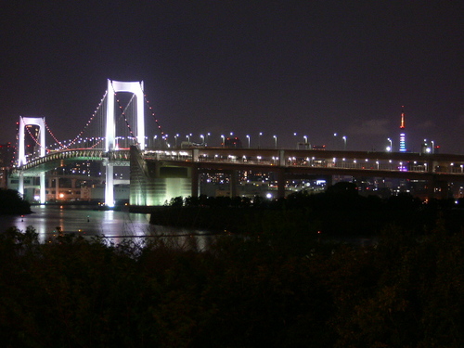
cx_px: 232
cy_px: 174
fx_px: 1126
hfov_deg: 23.3
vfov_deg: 17.6
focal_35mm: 84
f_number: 4.6
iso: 100
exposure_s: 4
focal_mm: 14
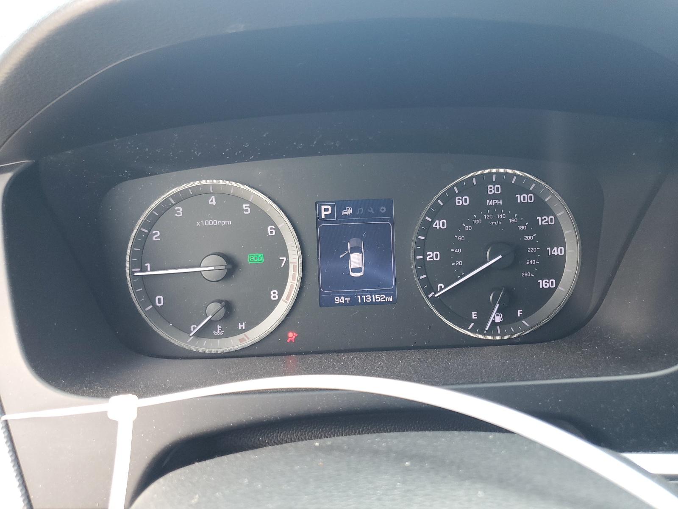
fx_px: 509
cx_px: 339
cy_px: 254
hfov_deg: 67.3
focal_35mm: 26
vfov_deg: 53.1
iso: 93
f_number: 1.5
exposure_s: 1/60.2
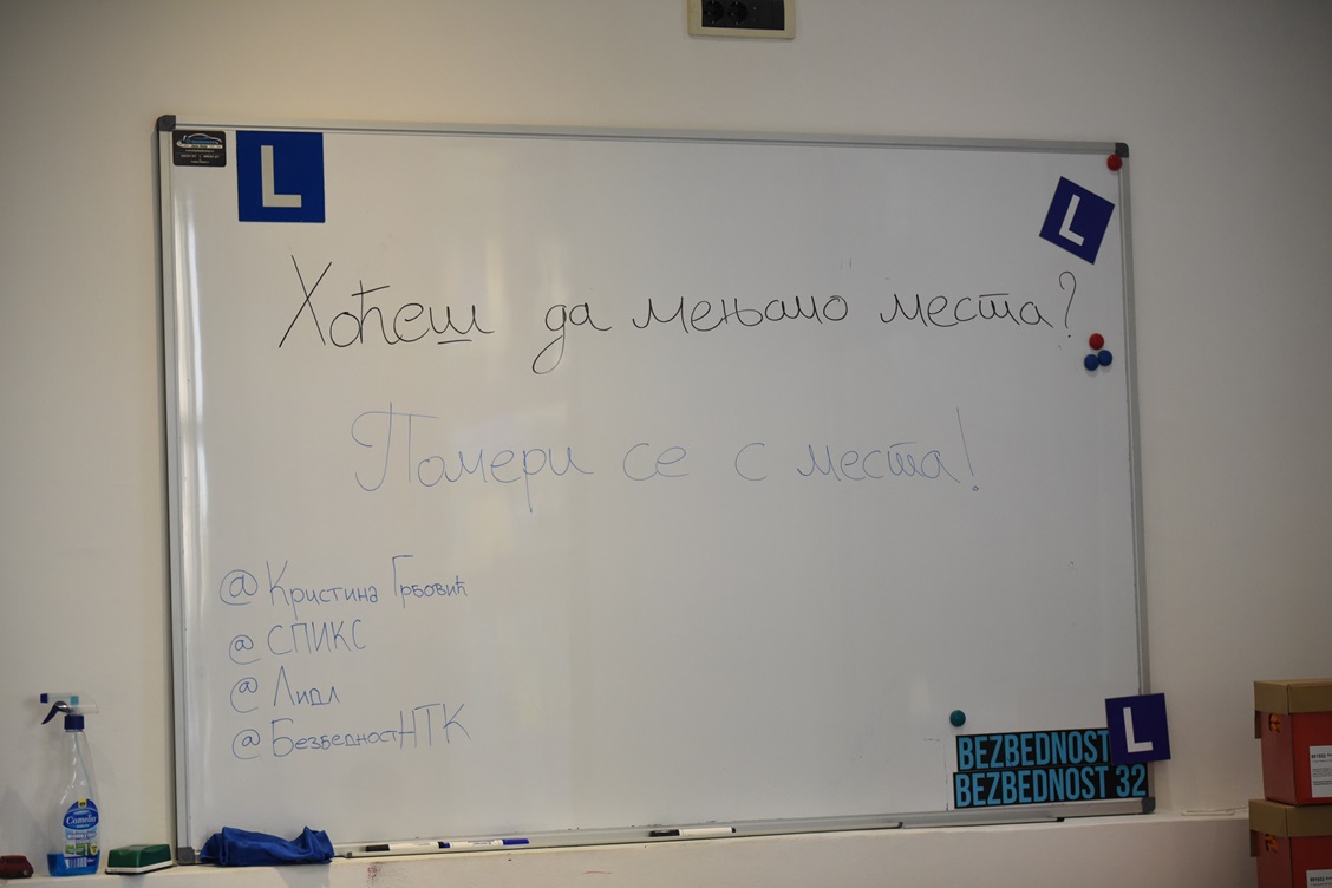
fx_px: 3774
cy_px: 444
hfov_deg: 20.0
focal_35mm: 102
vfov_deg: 13.4
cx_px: 666
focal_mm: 102
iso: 3200
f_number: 2.8
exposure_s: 1/500
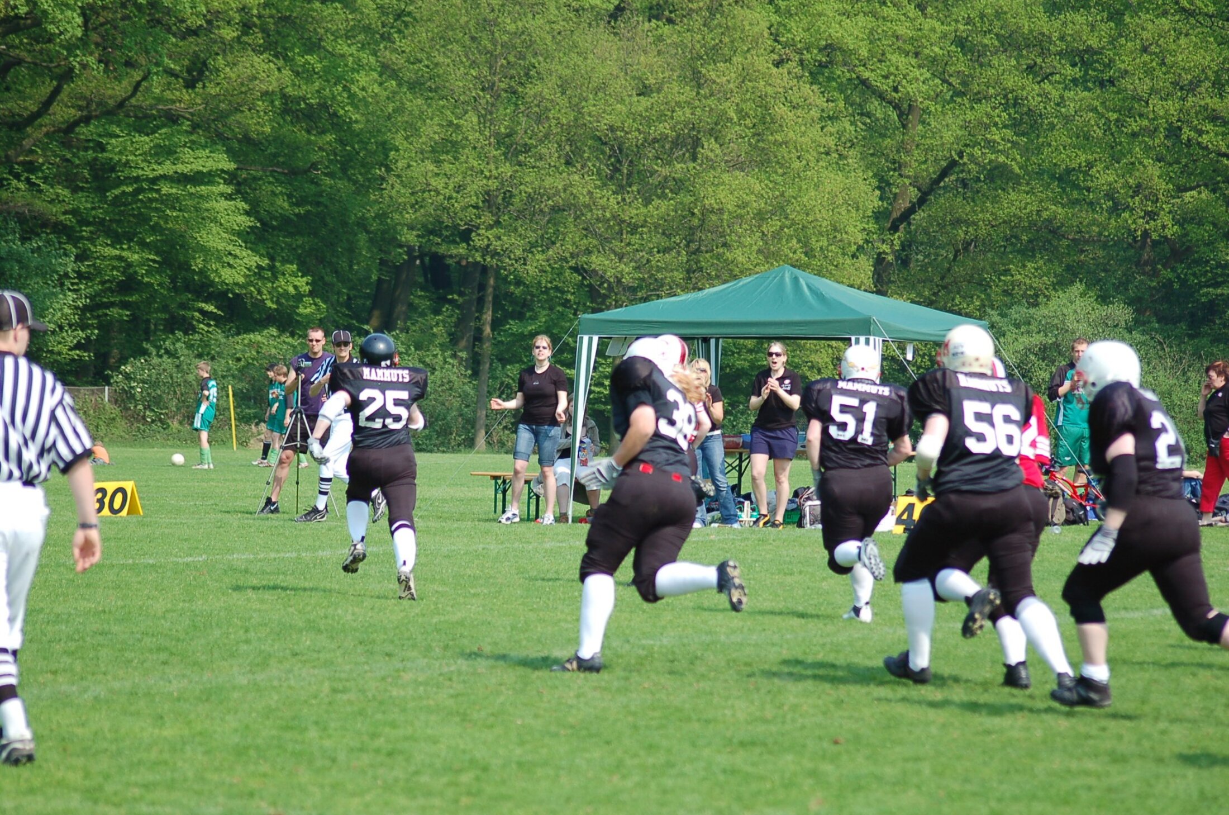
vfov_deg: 7.6
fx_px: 6133
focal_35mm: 180
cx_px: 614
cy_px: 408
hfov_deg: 11.4
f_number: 4.2
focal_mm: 120
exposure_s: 1/1000
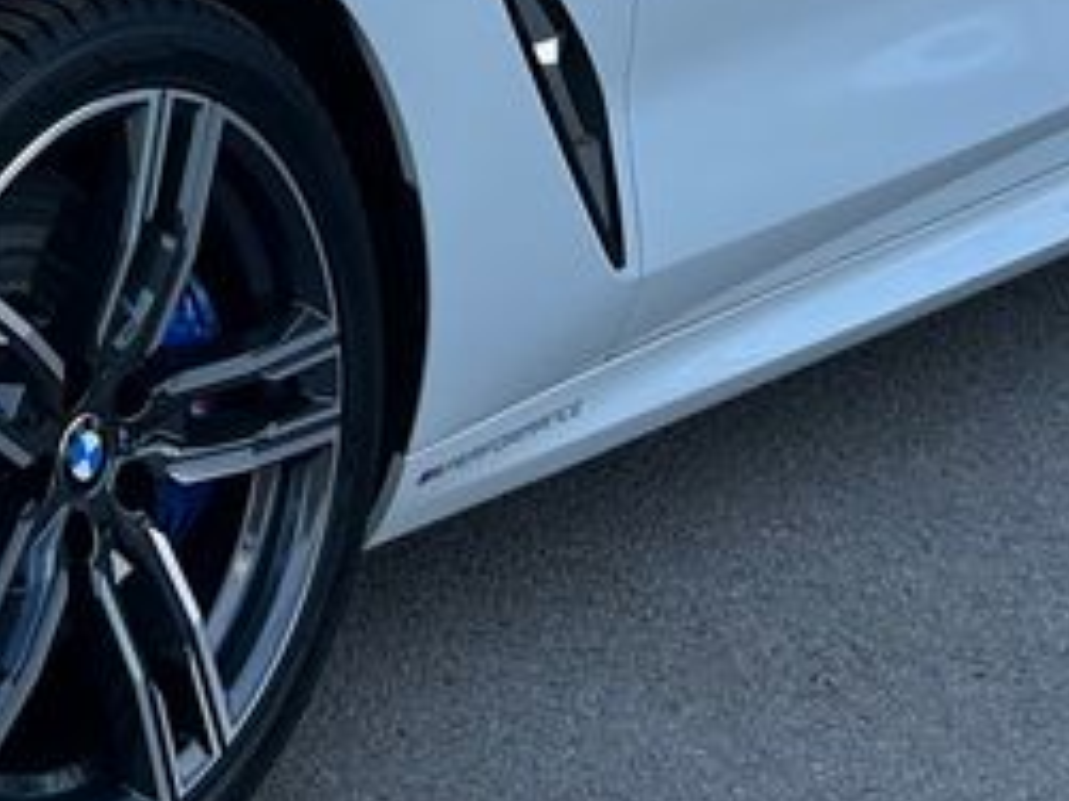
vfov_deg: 12.8
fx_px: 3272
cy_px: -609
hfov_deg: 17.8
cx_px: -145
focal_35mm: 106
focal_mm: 5.7
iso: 50
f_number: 1.5
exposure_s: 1/917
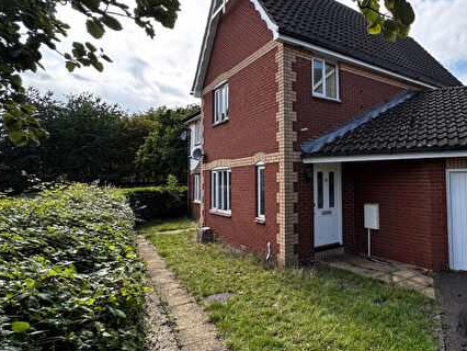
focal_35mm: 23
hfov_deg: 70.3
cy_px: 163
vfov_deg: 58.9
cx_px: 334
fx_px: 310
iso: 40
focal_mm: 2.22
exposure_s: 1/359
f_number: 2.2
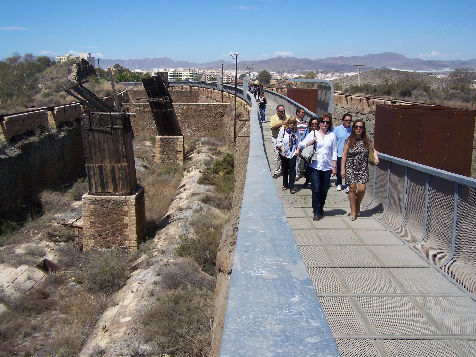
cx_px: 238
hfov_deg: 49.0
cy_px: 178
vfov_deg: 37.7
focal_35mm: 38
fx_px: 522
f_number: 4
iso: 64
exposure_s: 1/800
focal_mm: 6.3
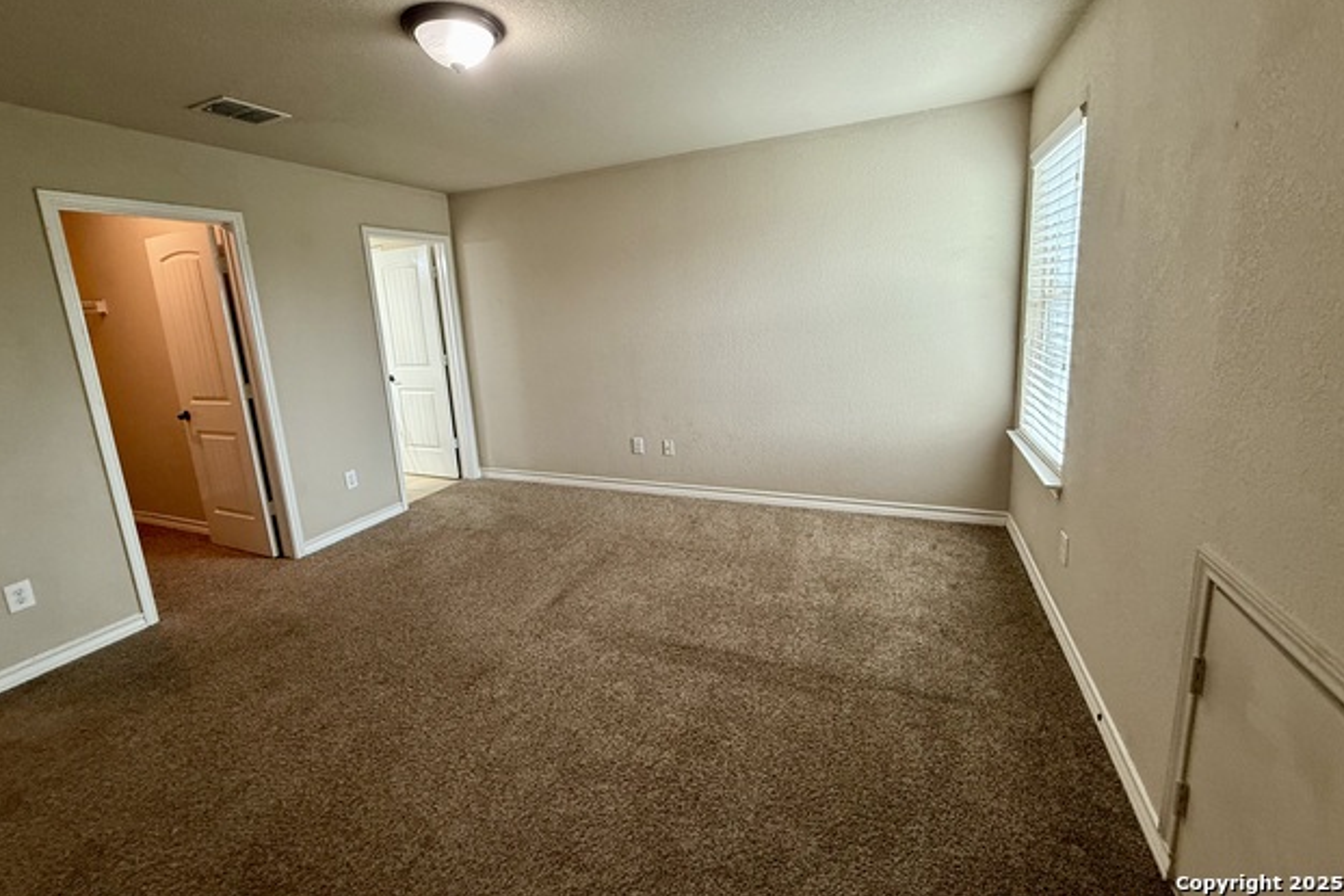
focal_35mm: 15
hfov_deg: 100.4
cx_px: 656
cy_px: 403
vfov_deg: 77.1
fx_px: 560
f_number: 2.2
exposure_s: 1/60
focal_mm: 2.22
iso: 200
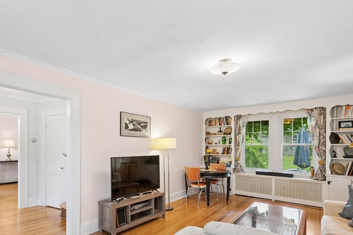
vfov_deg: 63.9
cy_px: 141
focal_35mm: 19
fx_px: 186
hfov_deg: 86.5
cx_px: 154
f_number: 7.1
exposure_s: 1/50
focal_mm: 14
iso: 320
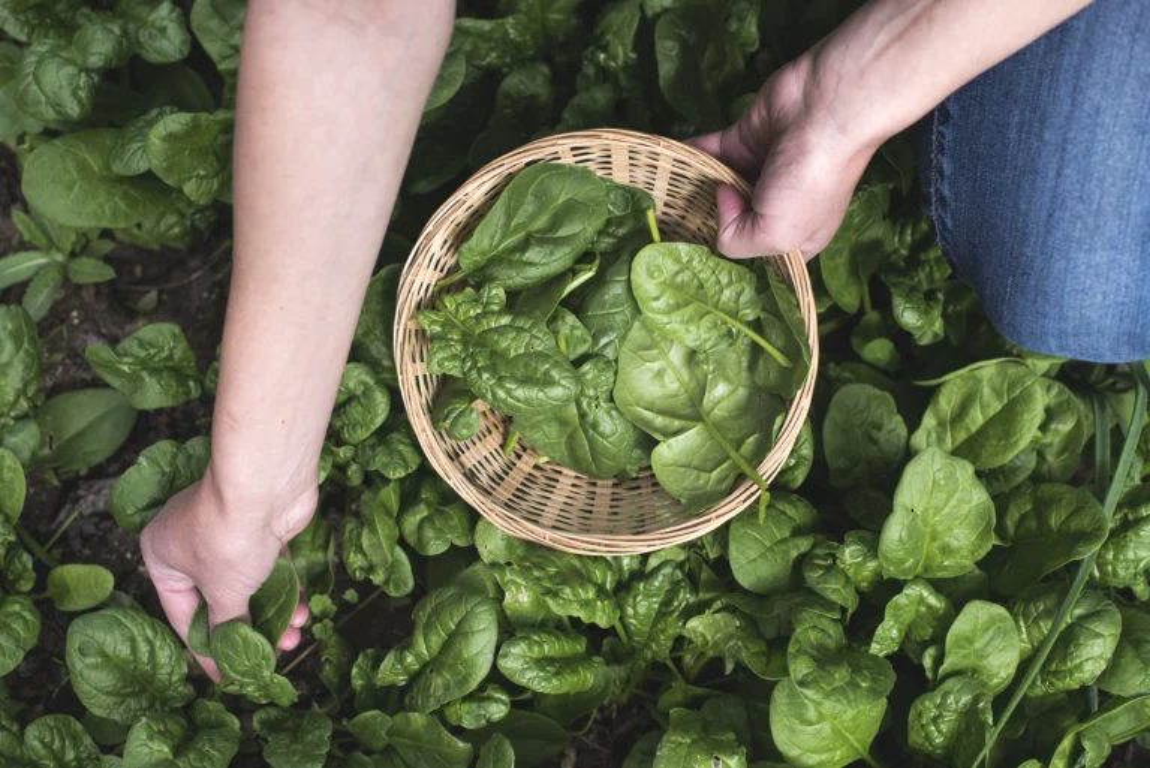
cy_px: 384
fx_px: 1598
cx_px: 575
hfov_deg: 39.6
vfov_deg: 27.0
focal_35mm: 50
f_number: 3.2
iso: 100
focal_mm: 50
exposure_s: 1/500
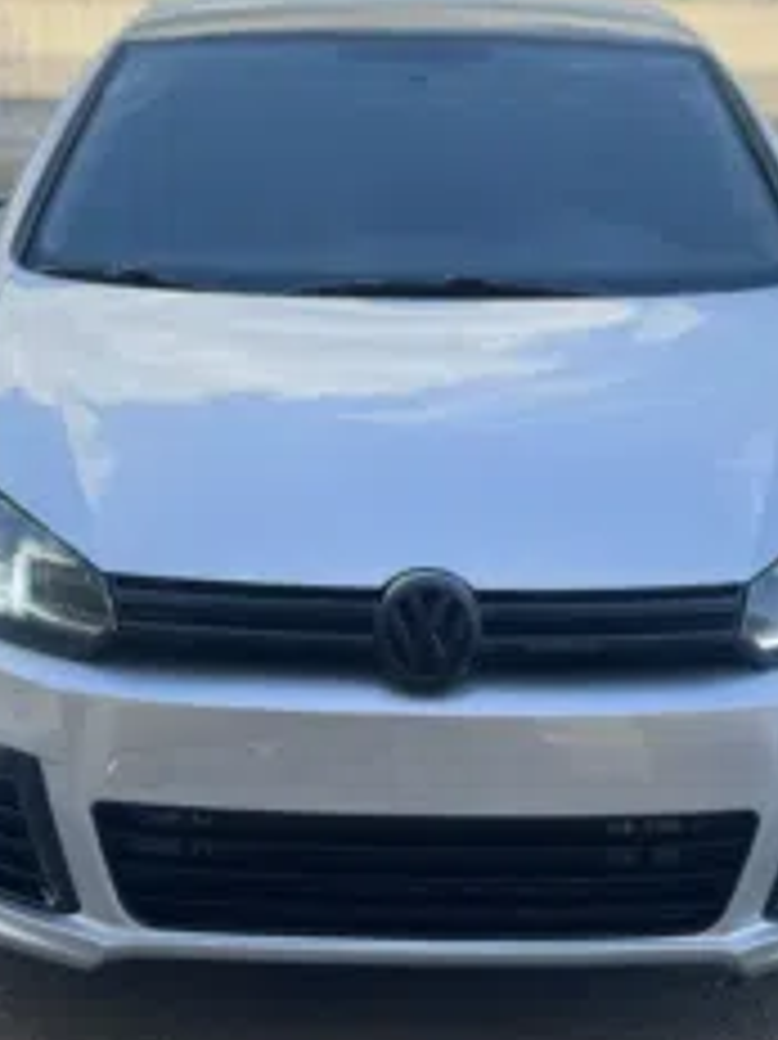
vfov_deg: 23.4
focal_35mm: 83
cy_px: 279
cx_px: 436
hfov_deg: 17.8
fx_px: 2490
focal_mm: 6.76
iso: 64
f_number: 1.78
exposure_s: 1/1027
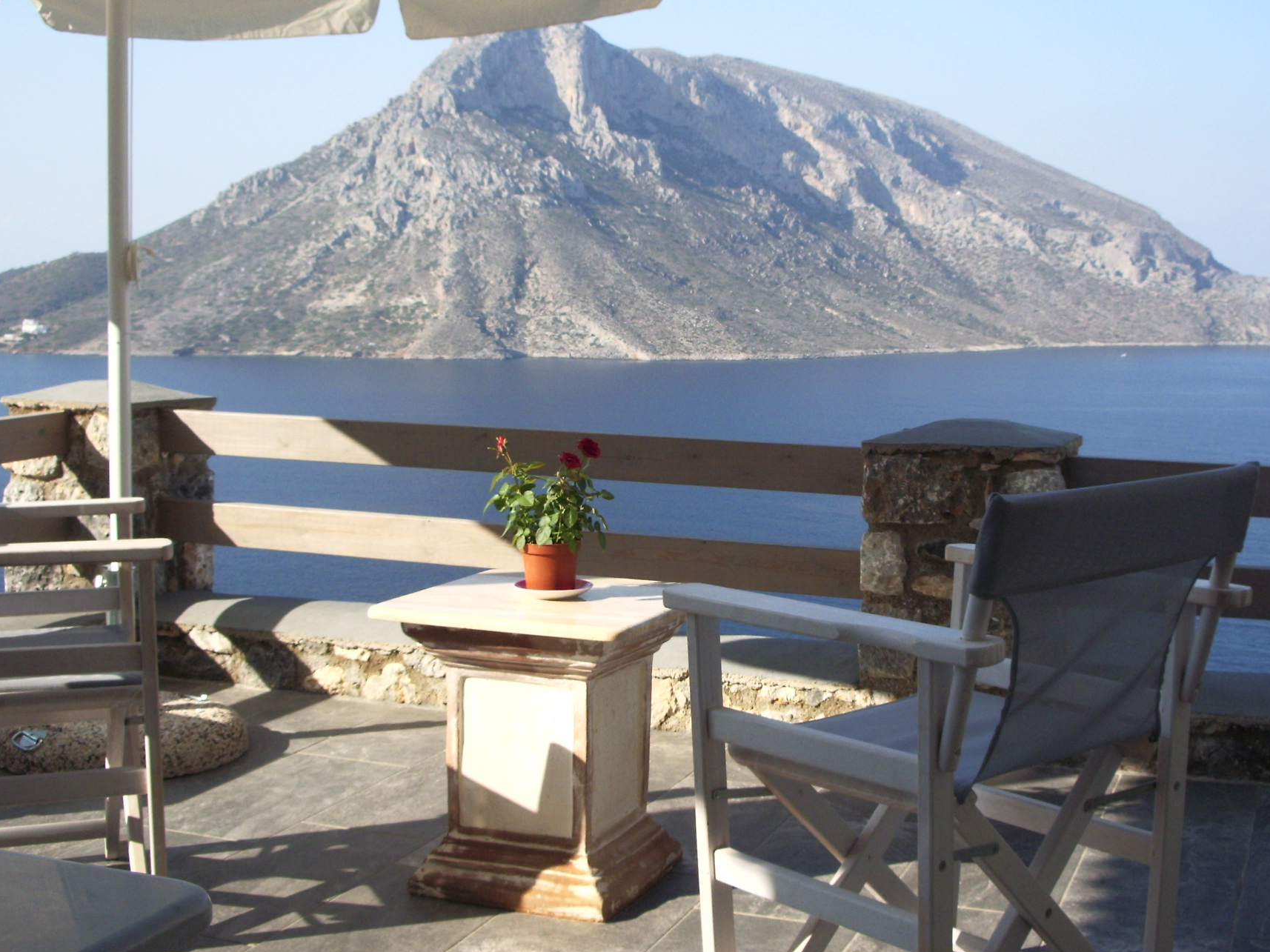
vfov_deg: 29.6
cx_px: 685
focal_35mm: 49
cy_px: 427
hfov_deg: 38.9
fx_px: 1797
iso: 80
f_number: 4.6
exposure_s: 1/400
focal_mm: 6.8
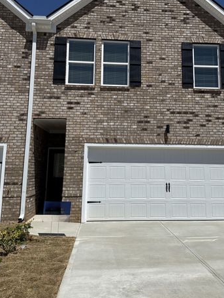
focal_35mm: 35
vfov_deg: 52.1
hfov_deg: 40.5
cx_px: 134
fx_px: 302
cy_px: 112
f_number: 1.78
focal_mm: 6.76
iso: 80
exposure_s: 1/11905
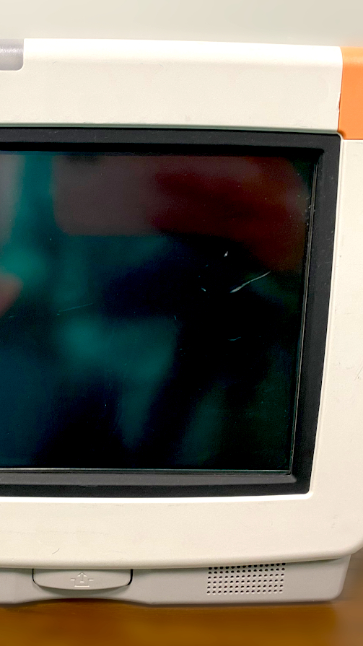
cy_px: 323
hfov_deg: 30.5
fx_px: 651
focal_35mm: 38
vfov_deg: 52.8
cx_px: 77
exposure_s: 1/50
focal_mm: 4.25
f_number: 1.8
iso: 125
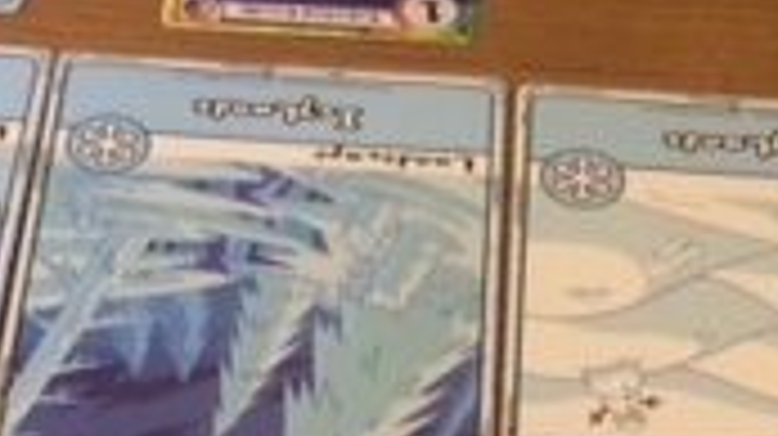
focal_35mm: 117
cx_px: 256
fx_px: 2412
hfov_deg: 18.3
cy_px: 706
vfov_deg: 9.9
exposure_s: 1/30
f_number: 2.2
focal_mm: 4.15
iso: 160
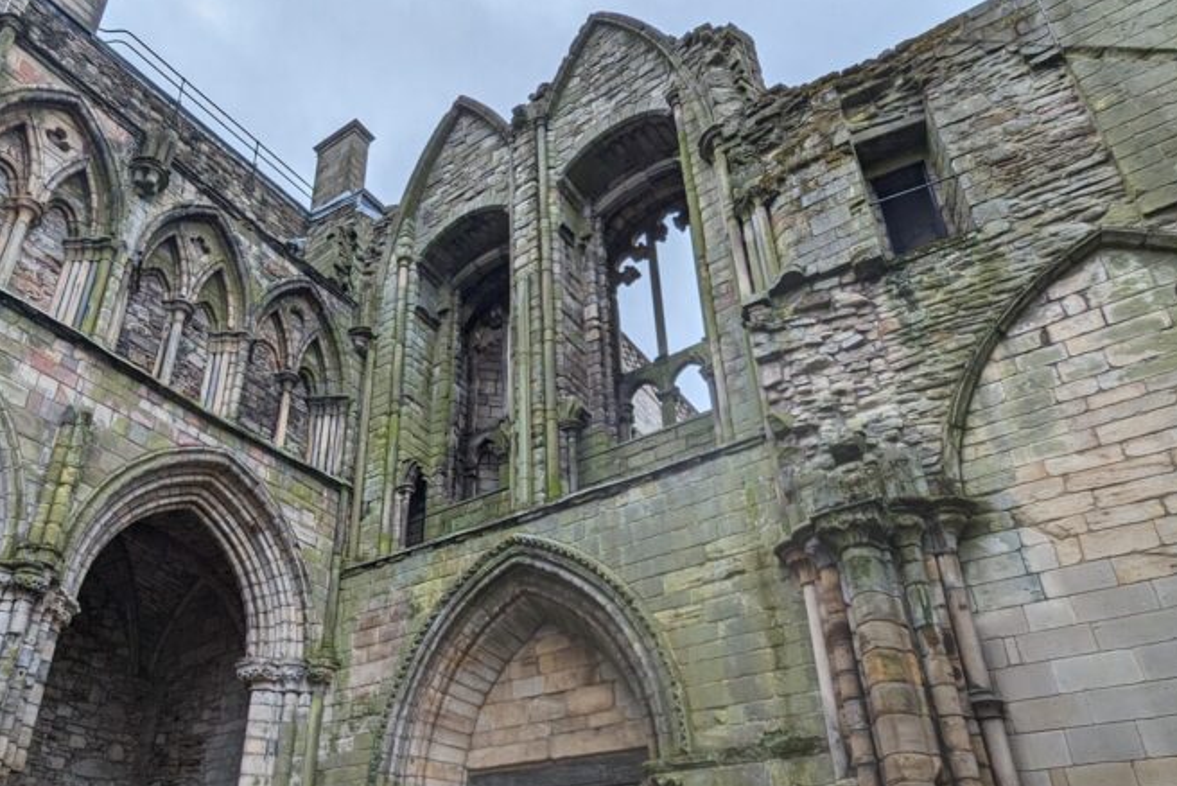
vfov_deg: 49.2
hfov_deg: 68.5
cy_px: 478
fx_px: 850
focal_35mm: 26
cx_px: 456
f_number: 2.2
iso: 31
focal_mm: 2.35
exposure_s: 1/584
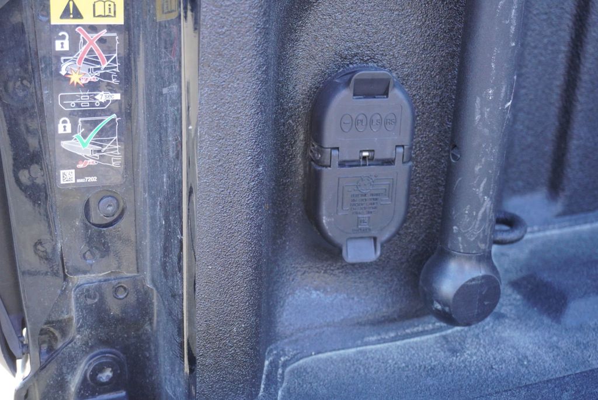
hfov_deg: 38.9
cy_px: 200
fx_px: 848
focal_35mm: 51
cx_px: 299
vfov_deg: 26.5
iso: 1250
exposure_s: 1/160
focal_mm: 34
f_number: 5
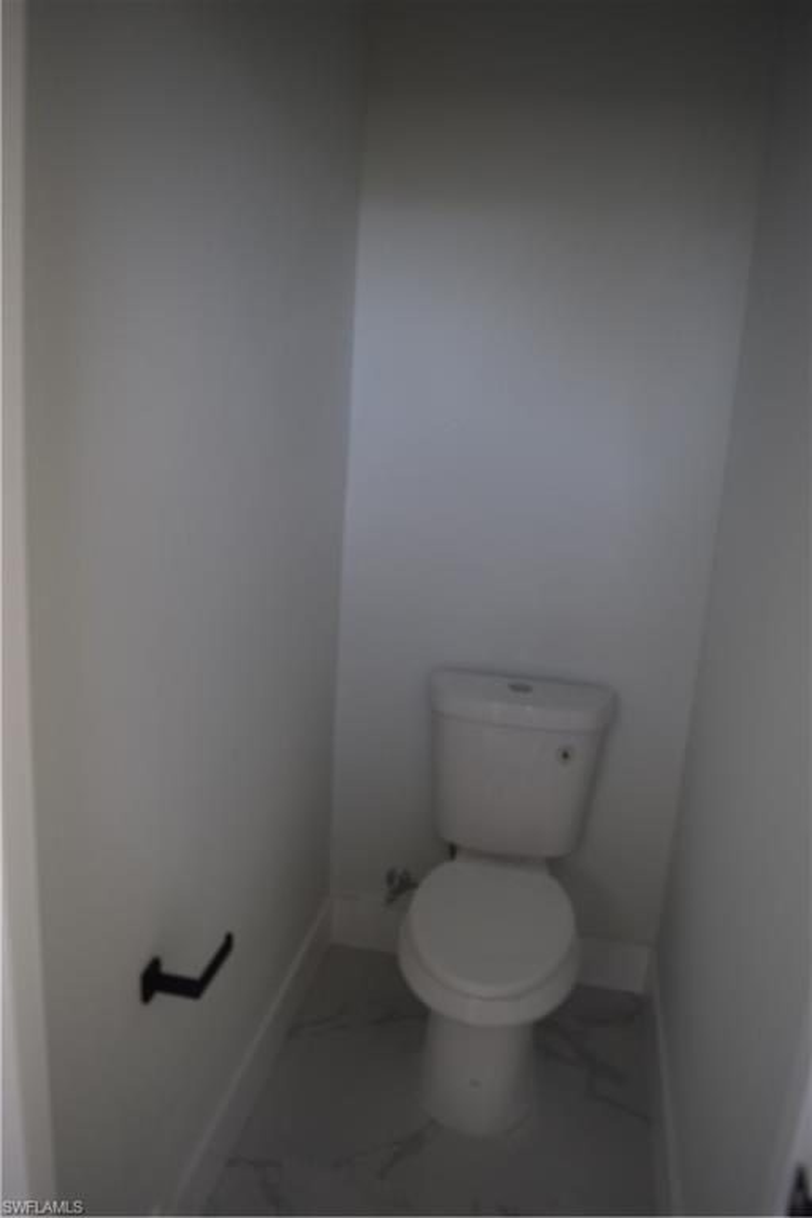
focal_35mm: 27
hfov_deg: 47.9
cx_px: 406
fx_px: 913
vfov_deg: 67.4
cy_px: 609
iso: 400
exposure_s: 1/60
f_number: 4
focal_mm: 18
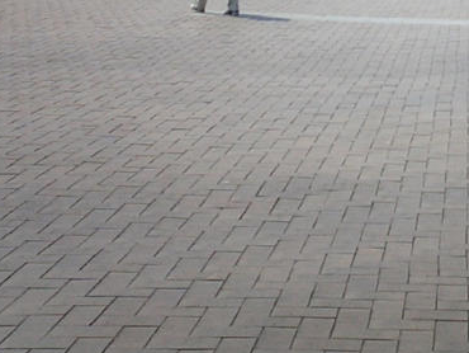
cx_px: 485
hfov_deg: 19.0
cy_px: -113
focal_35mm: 100
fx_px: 1356
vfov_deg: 14.2
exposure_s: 1/1250
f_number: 3.5
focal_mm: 5.6
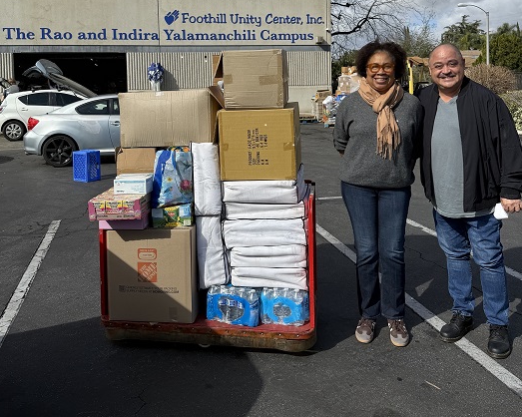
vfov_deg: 44.2
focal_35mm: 32
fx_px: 494
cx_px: 256
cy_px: 104
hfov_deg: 55.7
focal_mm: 6.76
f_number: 1.78
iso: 80
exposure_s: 1/5319
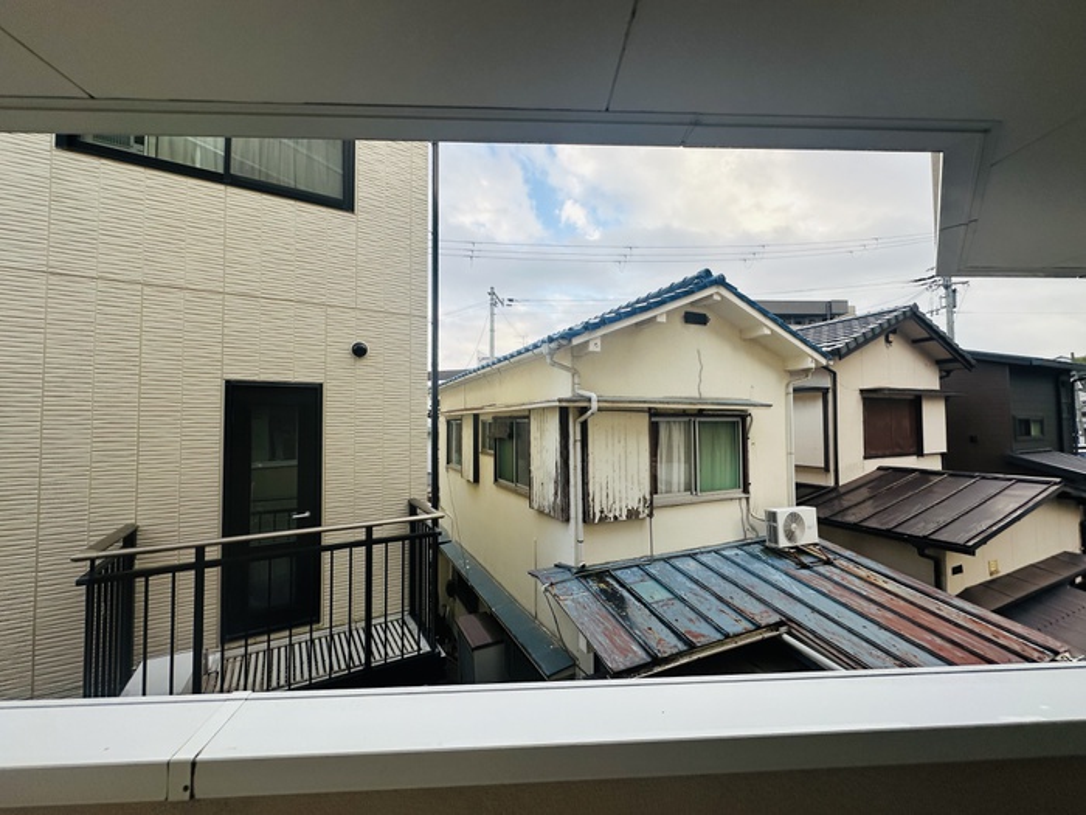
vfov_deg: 85.7
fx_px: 439
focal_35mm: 14
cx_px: 543
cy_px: 408
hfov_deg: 102.1
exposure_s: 1/318
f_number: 2.2
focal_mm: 2.22
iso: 40
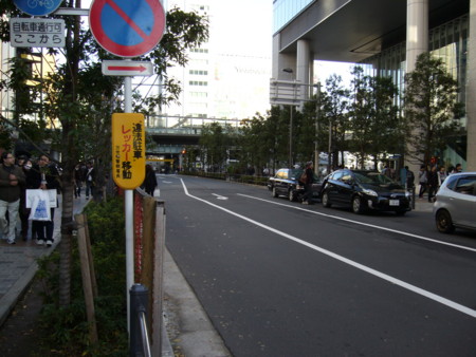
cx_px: 238
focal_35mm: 35
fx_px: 482
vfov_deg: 40.7
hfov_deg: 52.6
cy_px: 178
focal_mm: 5.8
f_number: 2.8
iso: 80
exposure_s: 1/125
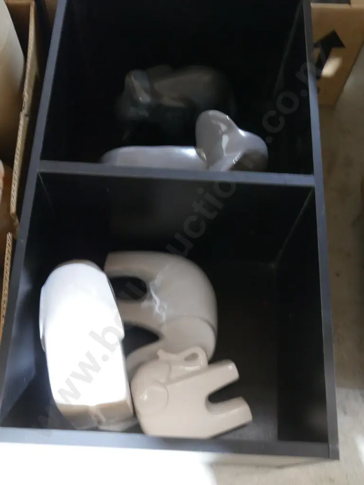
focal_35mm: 40
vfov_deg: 46.8
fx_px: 560
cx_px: 182
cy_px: 242
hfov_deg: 36.0
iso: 3200
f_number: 4.5
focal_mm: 20
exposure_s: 1/15
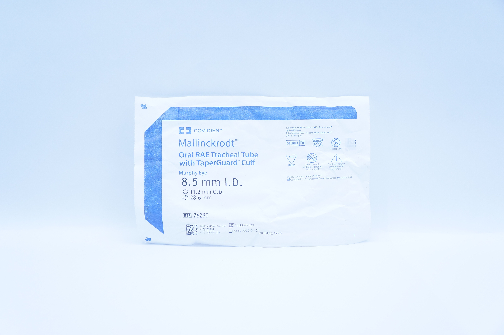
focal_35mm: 36
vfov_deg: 36.8
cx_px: 252
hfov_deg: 53.2
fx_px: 503
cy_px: 168
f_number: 5
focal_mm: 24
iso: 800
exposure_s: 1/200
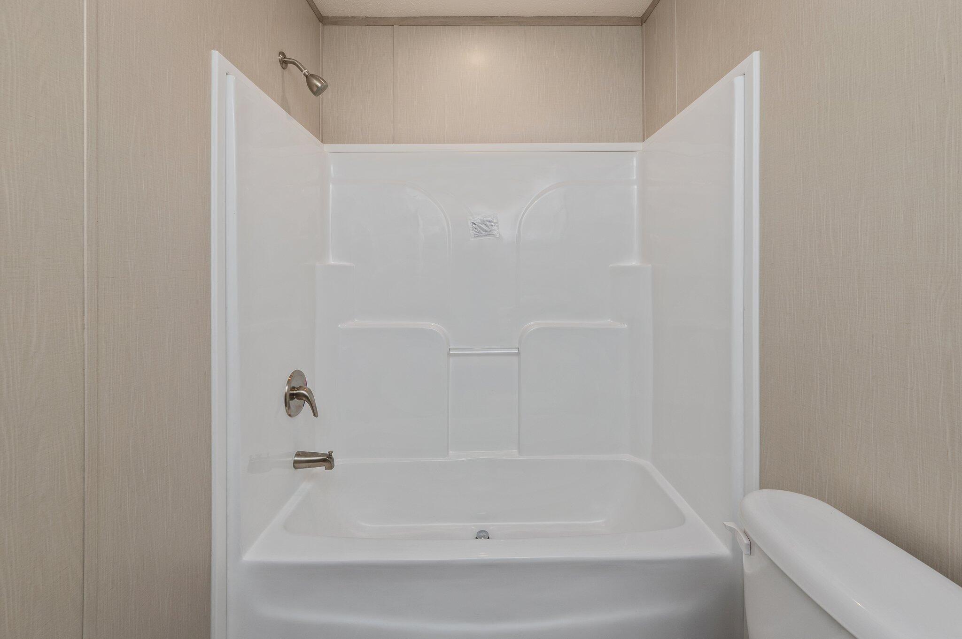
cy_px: 320
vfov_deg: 81.1
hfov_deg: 104.3
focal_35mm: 14
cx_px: 481
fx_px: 374
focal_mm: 14
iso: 320
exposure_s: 1/60
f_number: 9
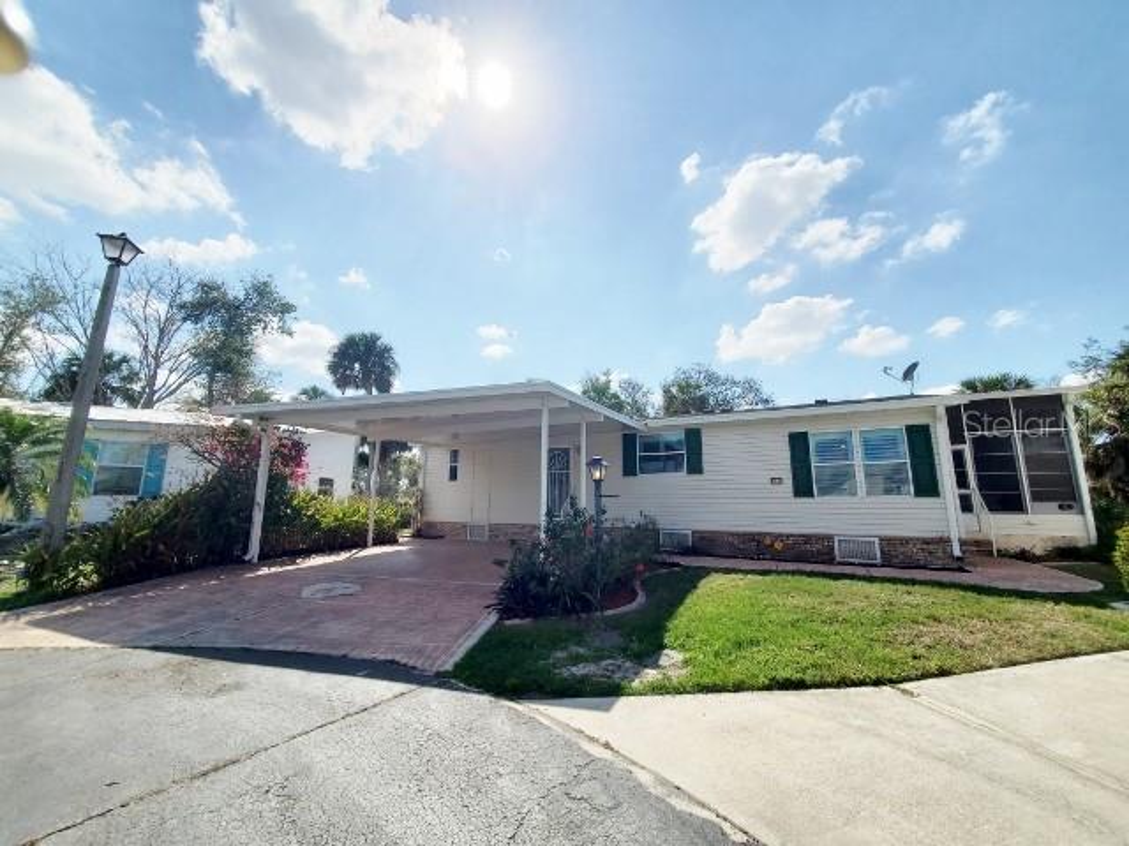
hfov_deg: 106.2
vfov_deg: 89.9
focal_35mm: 13
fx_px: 424
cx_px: 564
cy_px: 423
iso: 50
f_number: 2.2
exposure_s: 1/2686
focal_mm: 1.8
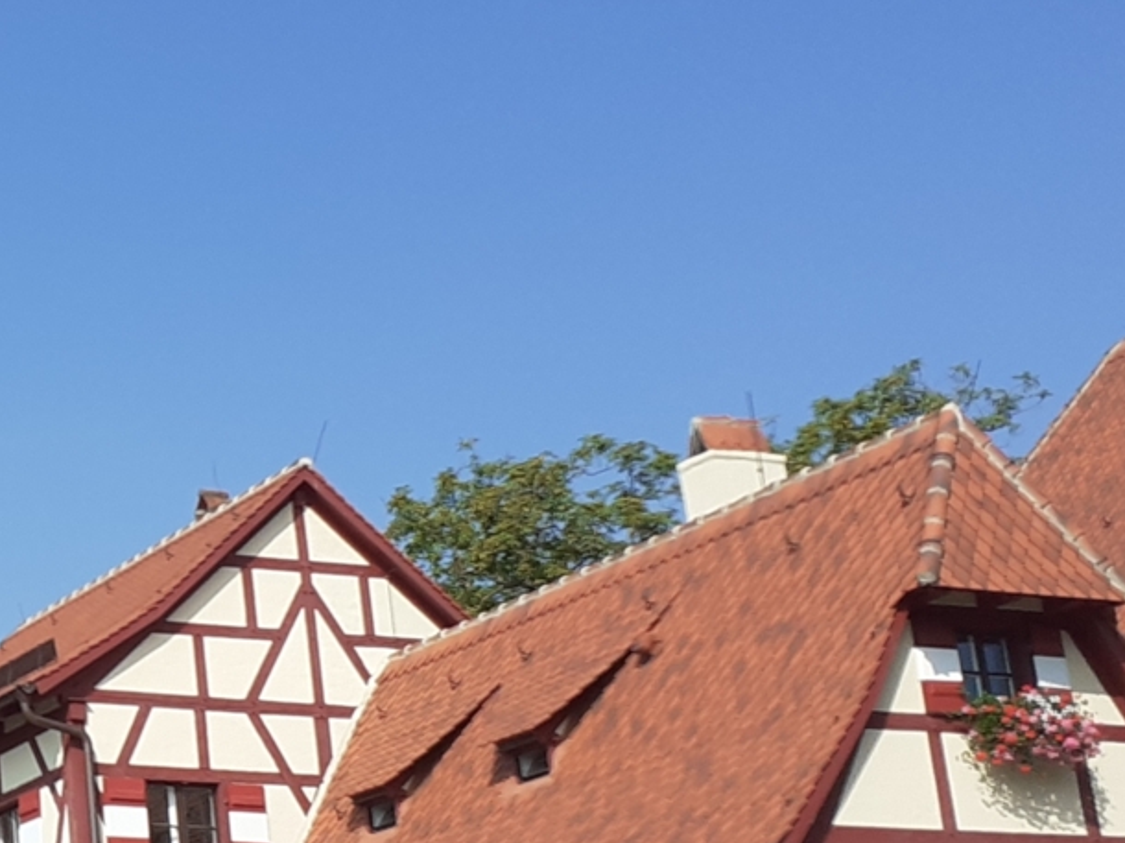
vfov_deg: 17.3
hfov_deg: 21.2
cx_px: -273
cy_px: 513
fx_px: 2761
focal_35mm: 85
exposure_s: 1/1919
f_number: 1.9
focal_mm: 3.6
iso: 40
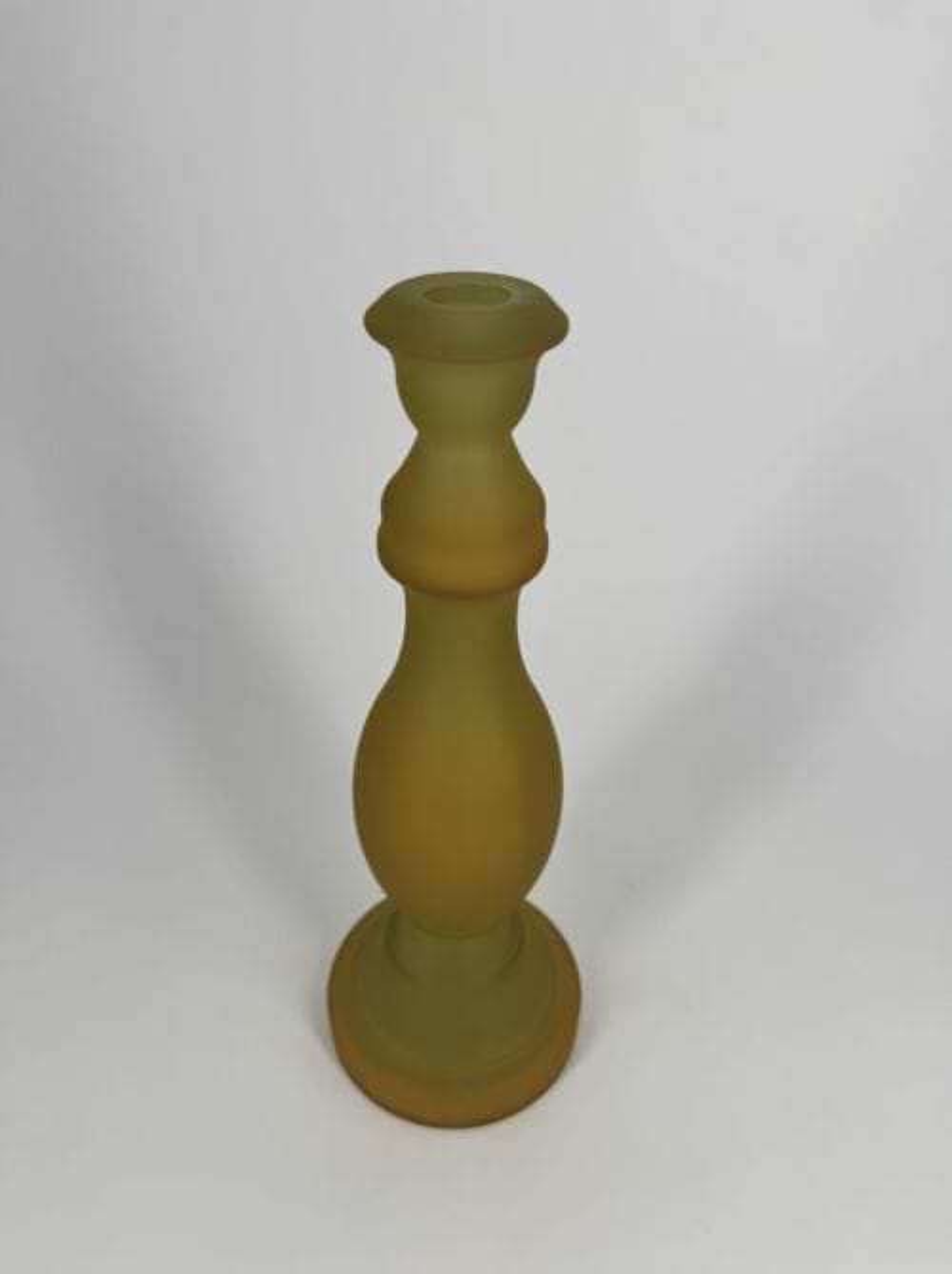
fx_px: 882
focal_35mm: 24
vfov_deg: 71.7
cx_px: 476
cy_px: 637
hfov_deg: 56.7
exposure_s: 1/1721
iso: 80
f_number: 1.78
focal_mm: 6.76
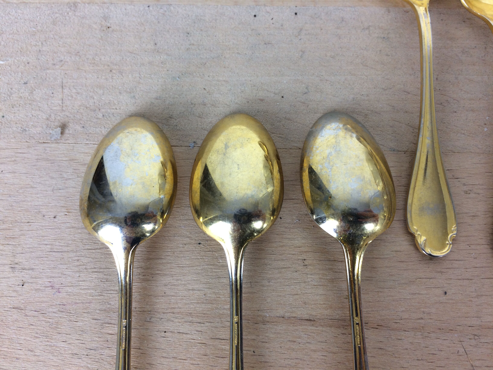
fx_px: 413
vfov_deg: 48.2
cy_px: 185
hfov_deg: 61.7
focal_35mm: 29
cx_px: 246
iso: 40
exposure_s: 1/33
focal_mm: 4.15
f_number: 2.2
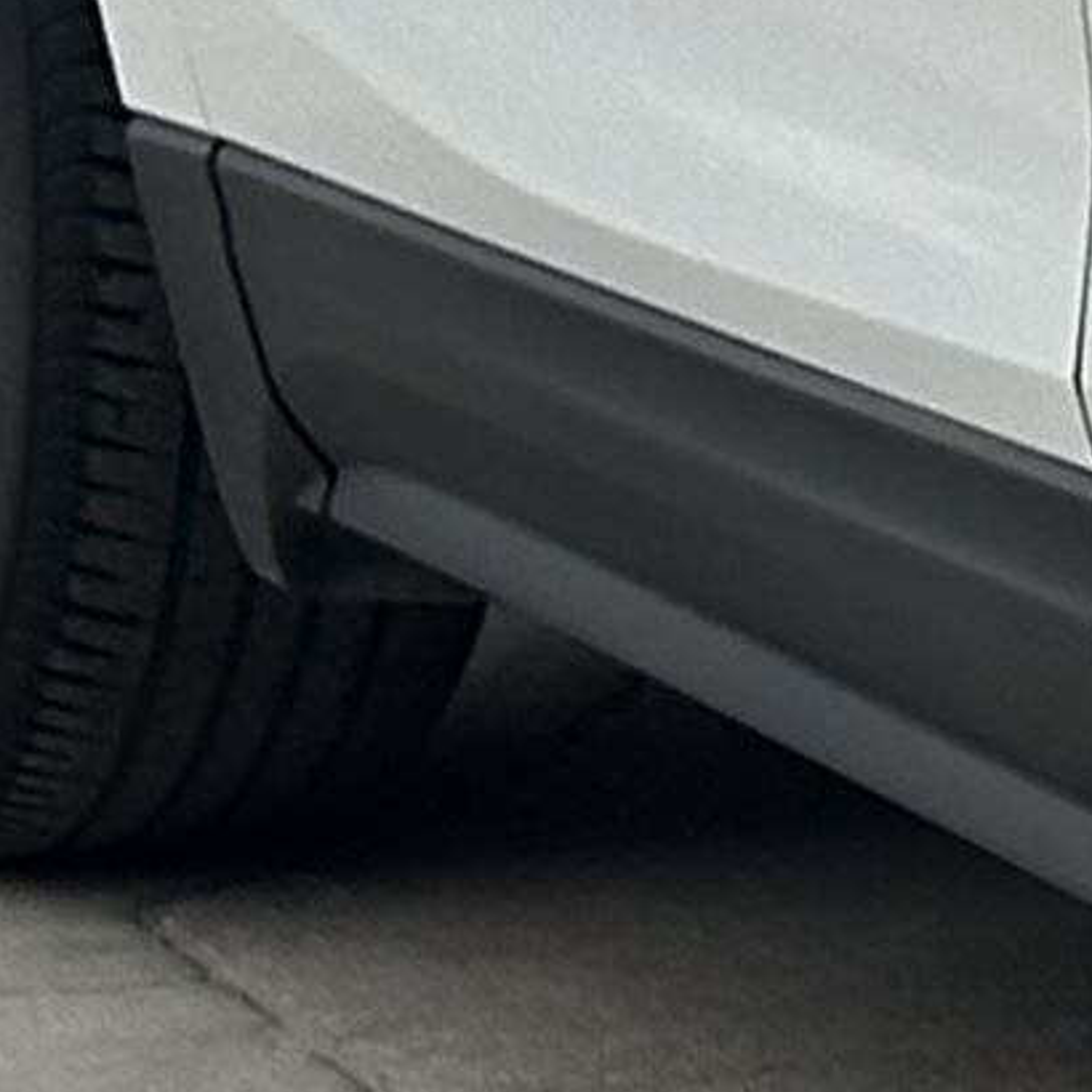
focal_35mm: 417
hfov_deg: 3.9
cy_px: -250
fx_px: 14883
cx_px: 4384
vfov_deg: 4.2
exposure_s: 1/668
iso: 64
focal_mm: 6.86
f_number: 1.78
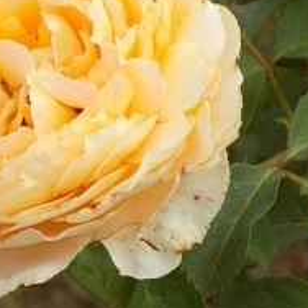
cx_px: 64
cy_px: 141
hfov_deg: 4.1
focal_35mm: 429
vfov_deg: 4.1
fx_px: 4319
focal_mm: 33.7
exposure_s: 1/250
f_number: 5.4
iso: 80
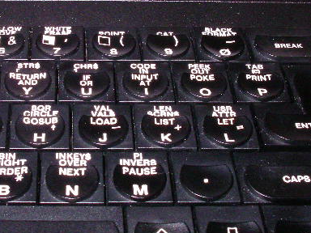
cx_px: 77
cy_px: 83
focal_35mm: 75
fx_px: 674
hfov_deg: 25.7
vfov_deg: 19.6
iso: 400
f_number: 7.8
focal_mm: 9.3
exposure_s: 1/40
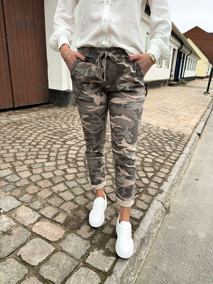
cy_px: 142
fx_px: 197
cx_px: 106
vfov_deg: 71.6
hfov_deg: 56.8
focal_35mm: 24
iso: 80
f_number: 1.8
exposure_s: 1/370
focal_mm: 6.86
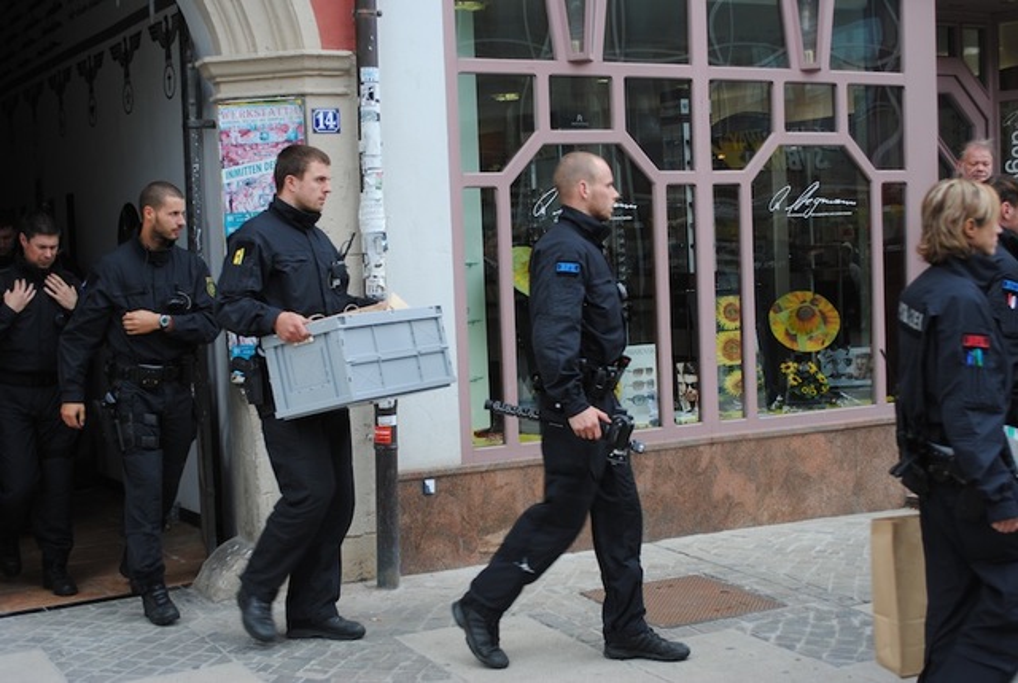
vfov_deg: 28.2
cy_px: 342
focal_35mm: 48
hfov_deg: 41.1
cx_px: 509
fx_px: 1360
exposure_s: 1/125
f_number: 5.6
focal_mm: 32
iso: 110
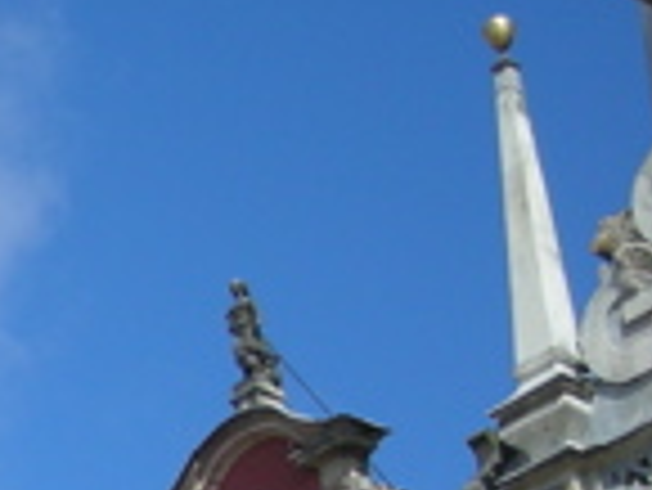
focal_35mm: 194
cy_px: 742
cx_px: -553
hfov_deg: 9.6
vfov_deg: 7.5
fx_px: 3657
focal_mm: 7.1
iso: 50
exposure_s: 1/252
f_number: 6.1
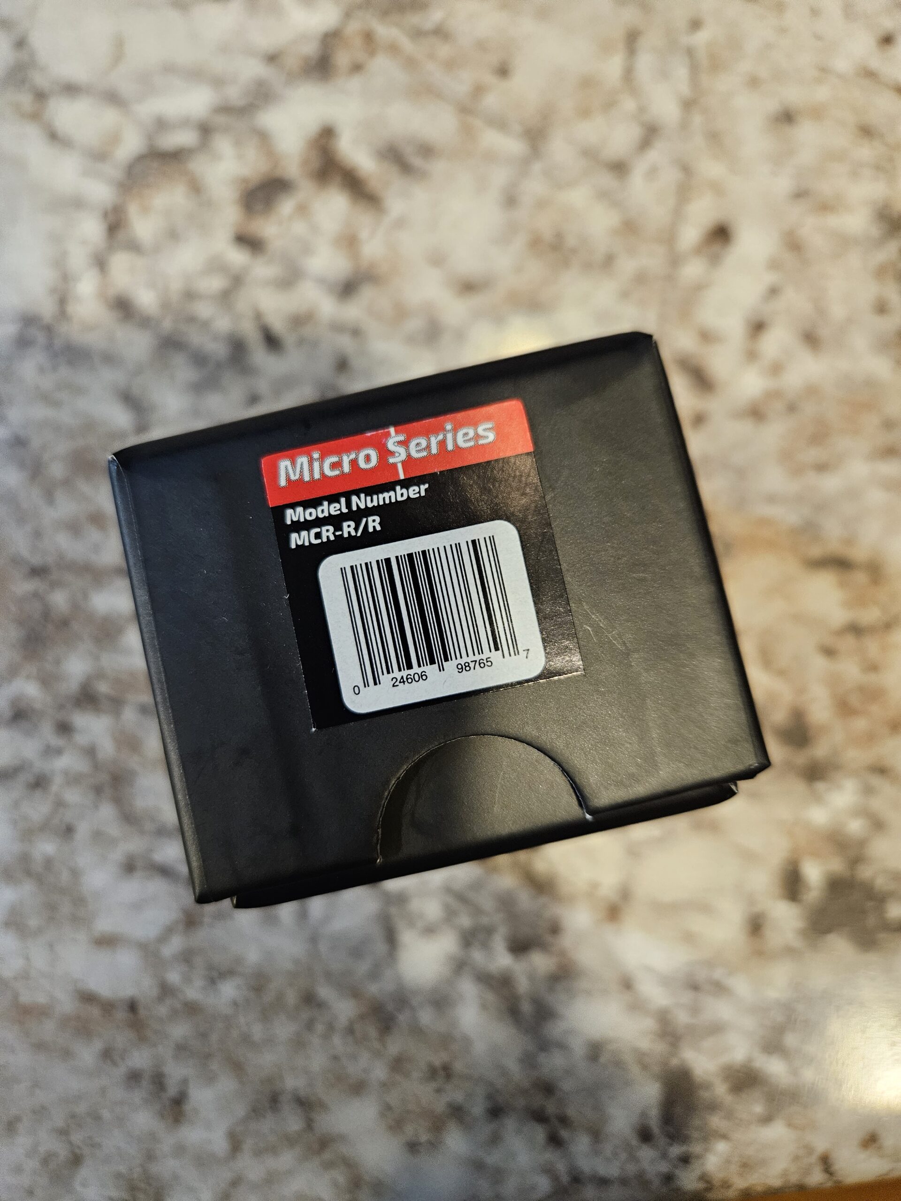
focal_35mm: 23
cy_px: 600
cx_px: 450
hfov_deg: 58.9
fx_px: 798
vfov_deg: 73.9
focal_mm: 5.4
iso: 640
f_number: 1.8
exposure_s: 1/120
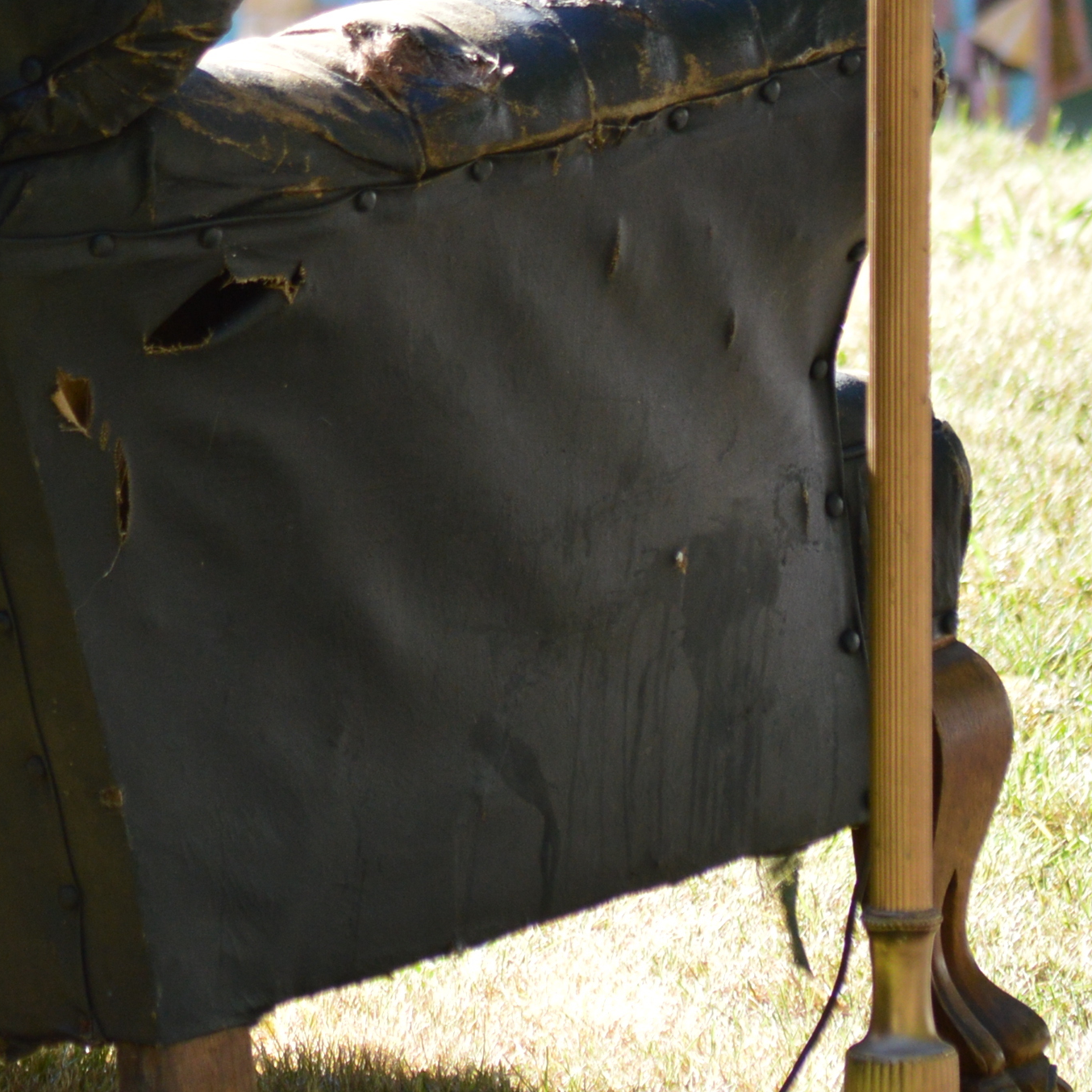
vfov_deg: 4.0
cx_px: -273
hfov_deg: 4.0
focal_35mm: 433
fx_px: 15454
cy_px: 234
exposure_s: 1/400
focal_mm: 102
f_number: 4.8
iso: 400
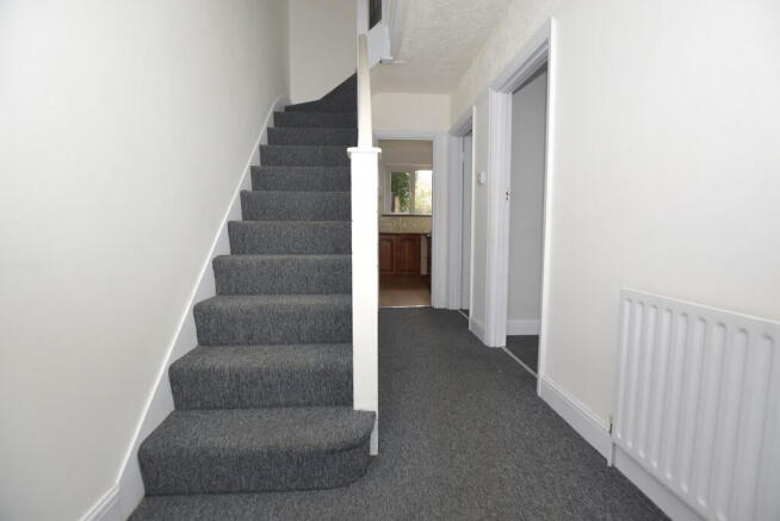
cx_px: 390
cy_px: 260
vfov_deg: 77.4
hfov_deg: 100.4
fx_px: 325
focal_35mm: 15
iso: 400
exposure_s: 1/60
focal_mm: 10
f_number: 4
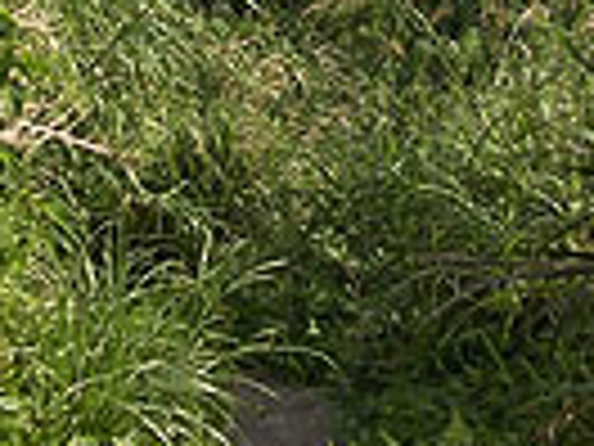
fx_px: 1785
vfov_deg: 14.0
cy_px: -32
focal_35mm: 104
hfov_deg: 18.9
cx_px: 292
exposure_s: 1/568
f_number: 2.8
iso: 100
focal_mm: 5.8
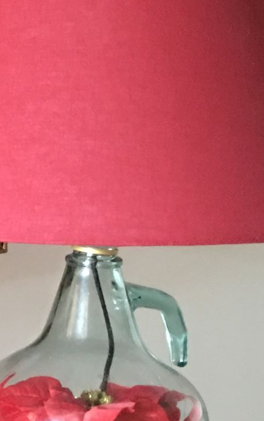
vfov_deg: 17.2
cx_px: -380
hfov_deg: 9.6
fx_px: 1392
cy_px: 137
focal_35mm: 121
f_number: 2.2
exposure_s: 1/4
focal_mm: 4.15
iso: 100
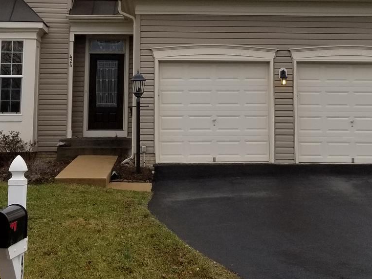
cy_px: 53
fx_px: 752
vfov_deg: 20.8
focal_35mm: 70
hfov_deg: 27.7
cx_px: 210
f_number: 1.7
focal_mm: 4.25
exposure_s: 1/1644
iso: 50
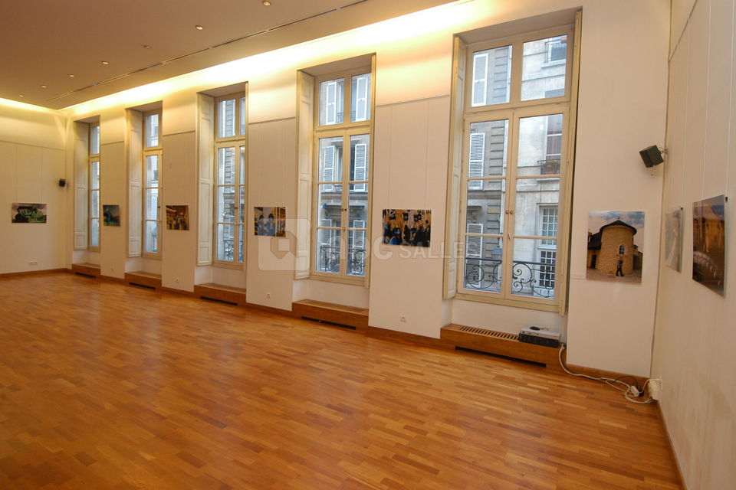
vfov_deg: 67.4
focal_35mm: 18
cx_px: 368
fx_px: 368
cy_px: 245
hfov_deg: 90.0
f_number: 5.6
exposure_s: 1/20
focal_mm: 12
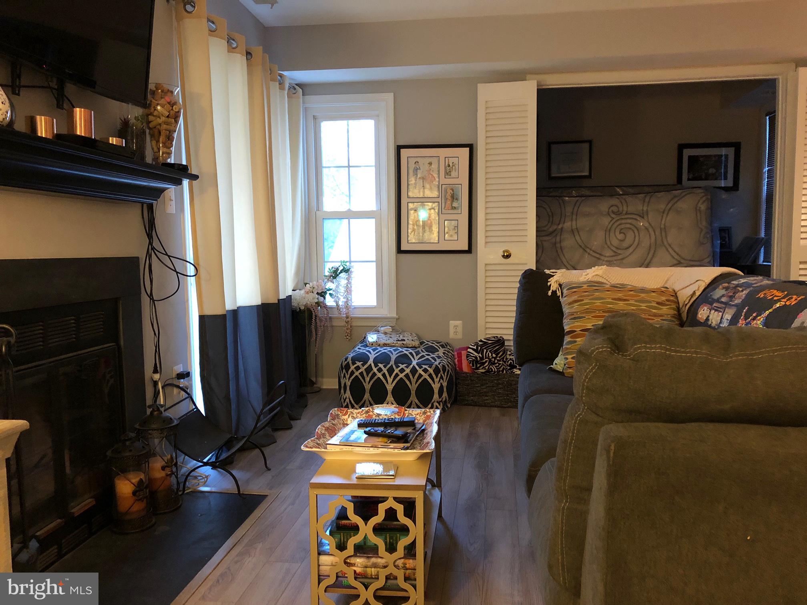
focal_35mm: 28
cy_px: 302
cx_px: 404
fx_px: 653
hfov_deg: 63.4
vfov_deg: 49.7
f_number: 1.8
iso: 100
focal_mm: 4
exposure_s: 1/6
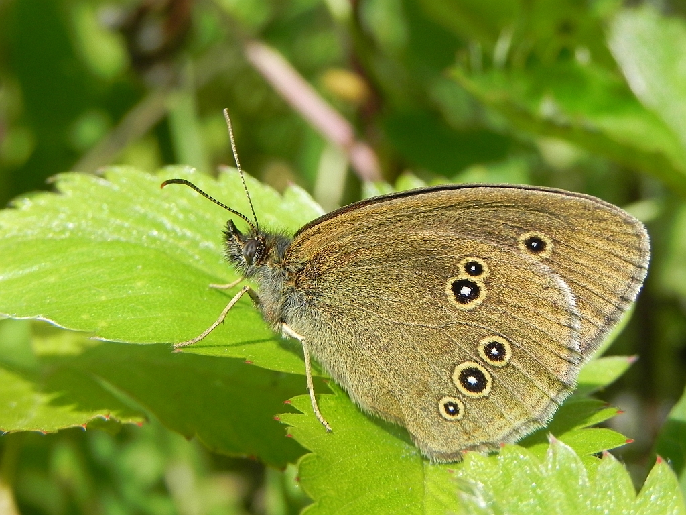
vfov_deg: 14.1
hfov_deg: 18.7
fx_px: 2081
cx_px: 343
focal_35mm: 105
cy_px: 258
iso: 160
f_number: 5.6
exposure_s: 1/515
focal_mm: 18.8
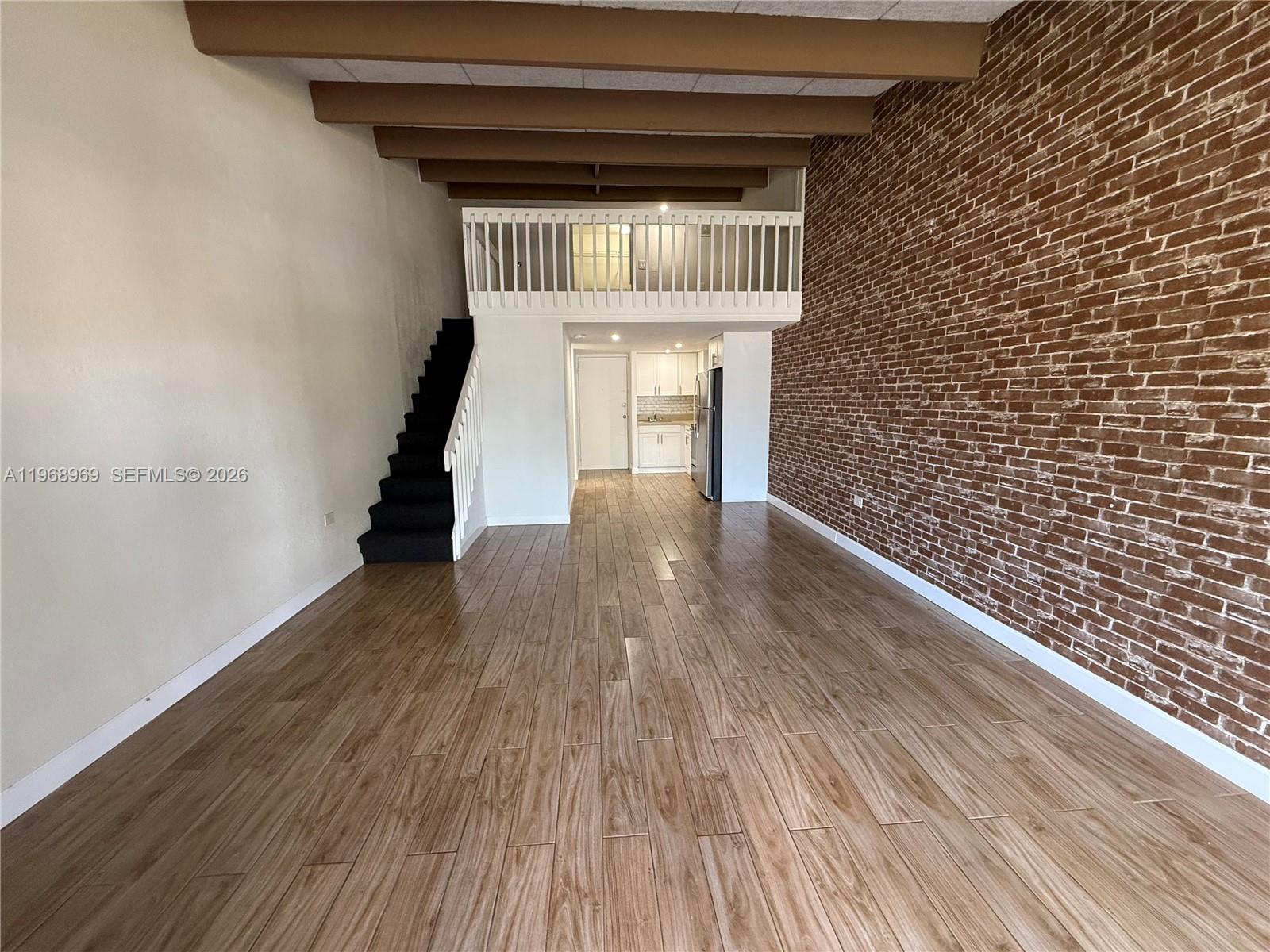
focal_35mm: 14
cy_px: 476
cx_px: 635
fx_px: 514
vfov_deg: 85.7
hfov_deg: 102.1
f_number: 2.2
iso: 320
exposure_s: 1/91
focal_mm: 2.22
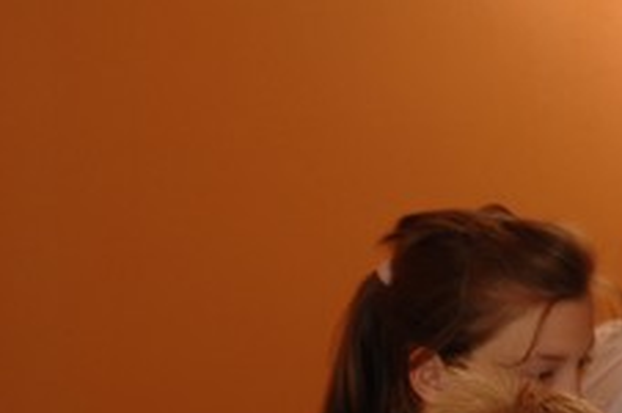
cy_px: 351
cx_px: 983
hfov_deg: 12.9
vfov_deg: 9.2
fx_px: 2571
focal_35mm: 149
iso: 200
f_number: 2.8
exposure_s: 1/25
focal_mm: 28
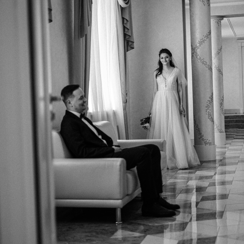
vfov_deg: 25.4
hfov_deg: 25.4
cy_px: 128
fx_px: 542
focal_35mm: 68
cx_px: 122
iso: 320
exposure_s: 1/1000
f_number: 1.4
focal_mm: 35
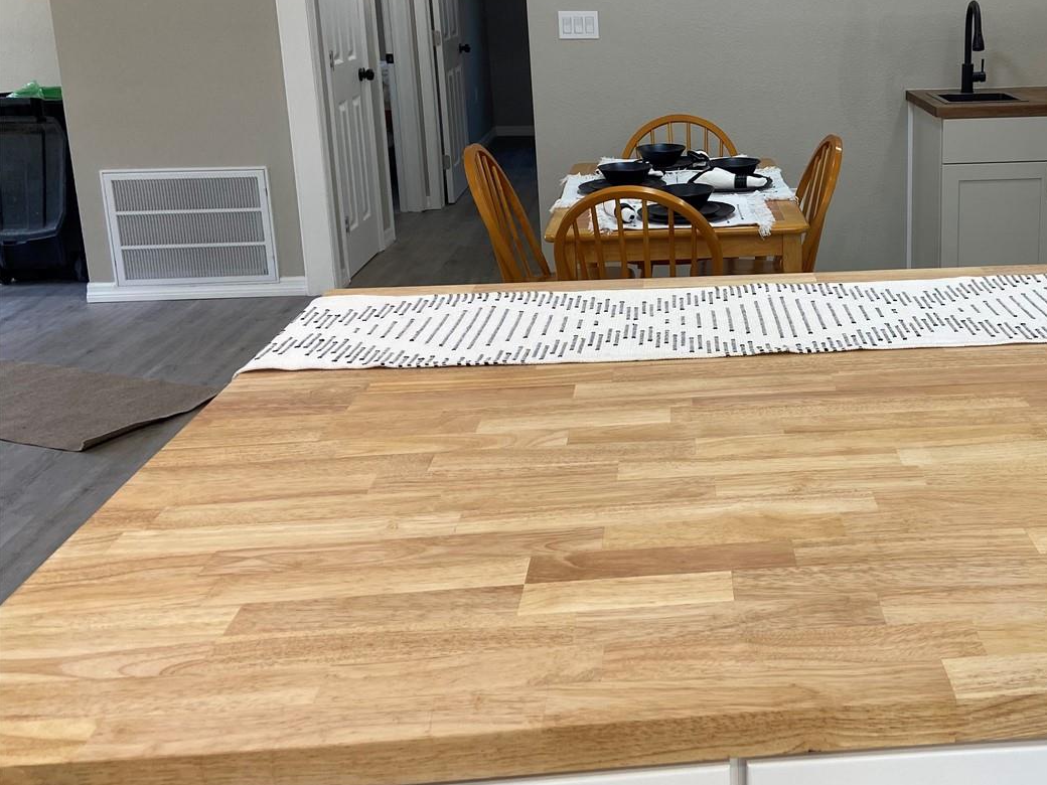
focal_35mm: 40
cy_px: 253
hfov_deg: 45.0
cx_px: 803
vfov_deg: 35.6
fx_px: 1210
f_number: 1.8
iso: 80
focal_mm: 4.25
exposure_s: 1/120
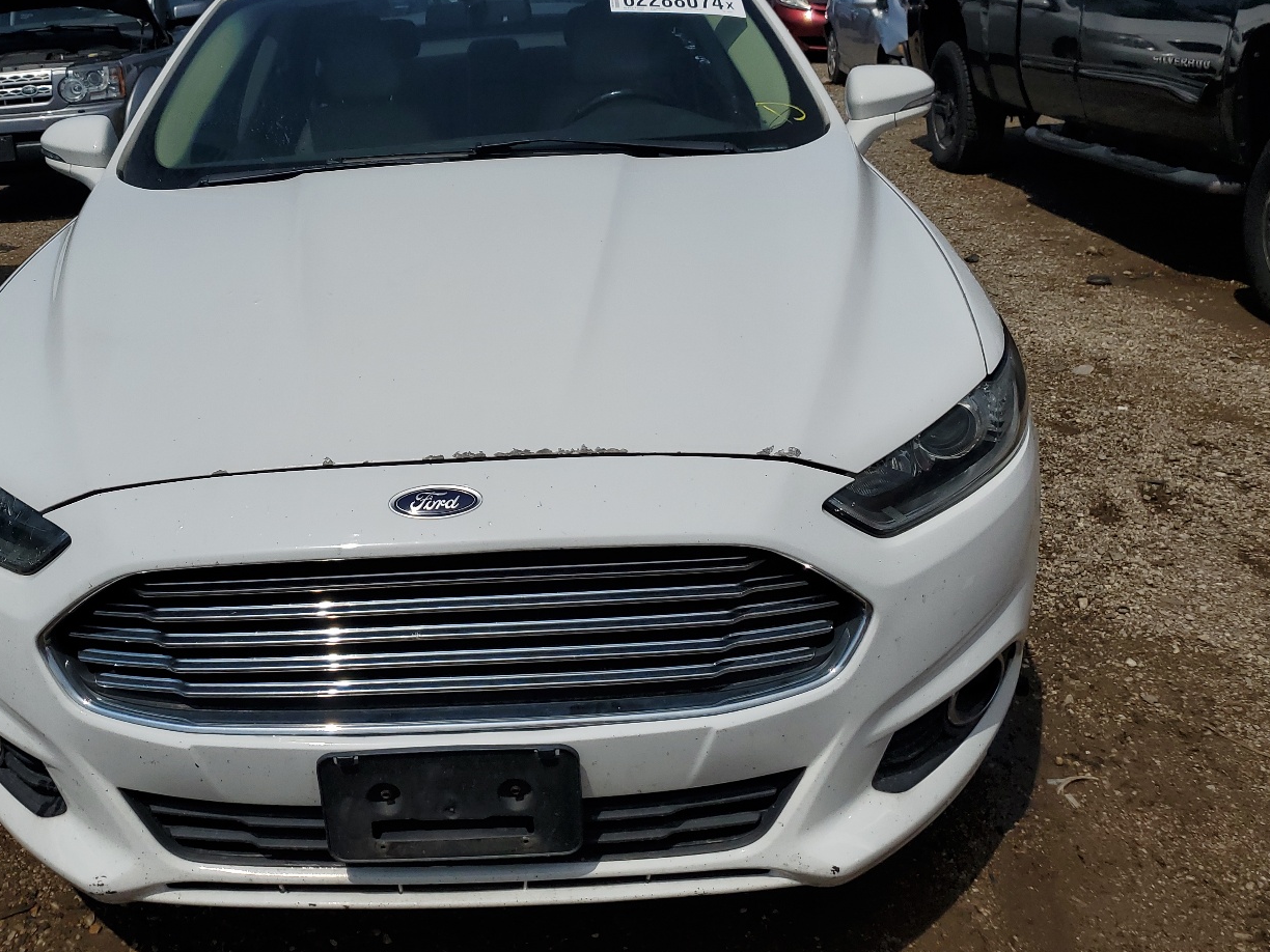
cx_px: 454
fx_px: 1247
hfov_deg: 53.2
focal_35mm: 34
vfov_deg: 41.7
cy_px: 411
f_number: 1.5
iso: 51
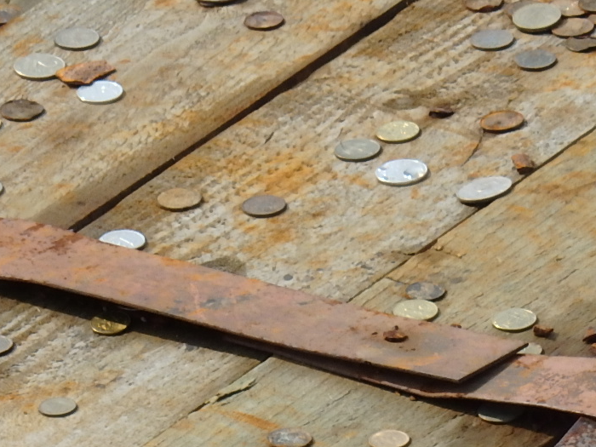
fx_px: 15685
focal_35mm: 911
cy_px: 496
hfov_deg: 2.2
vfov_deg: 1.6
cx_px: 597
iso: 125
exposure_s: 1/400
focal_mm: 59.3
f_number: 6.7
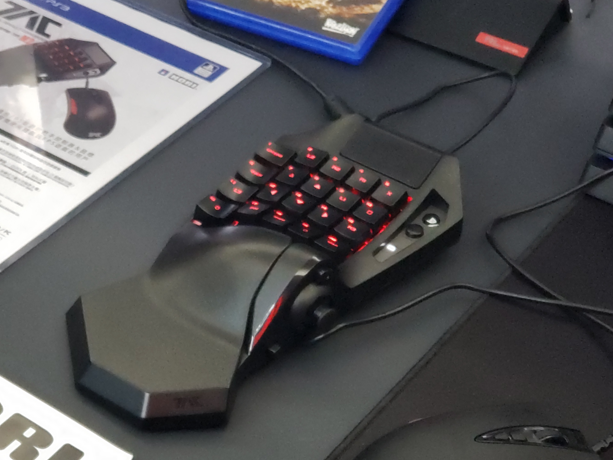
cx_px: 208
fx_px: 1381
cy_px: 282
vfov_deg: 18.9
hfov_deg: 24.9
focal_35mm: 78
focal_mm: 6
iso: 640
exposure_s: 1/33
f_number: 2.4
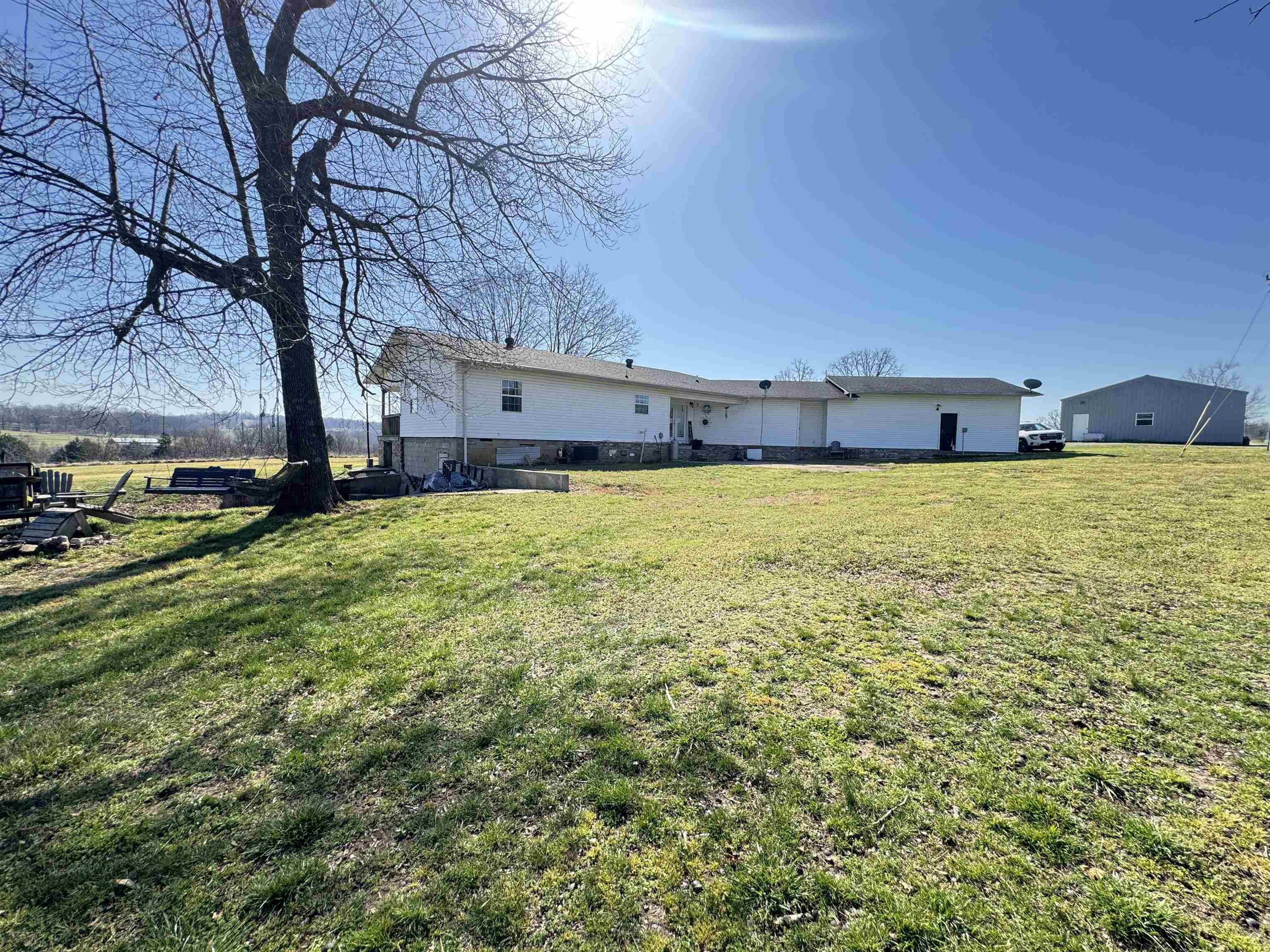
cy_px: 476
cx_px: 635
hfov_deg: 102.1
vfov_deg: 85.7
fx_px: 514
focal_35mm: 14
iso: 50
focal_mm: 2.22
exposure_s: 1/796
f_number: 2.2
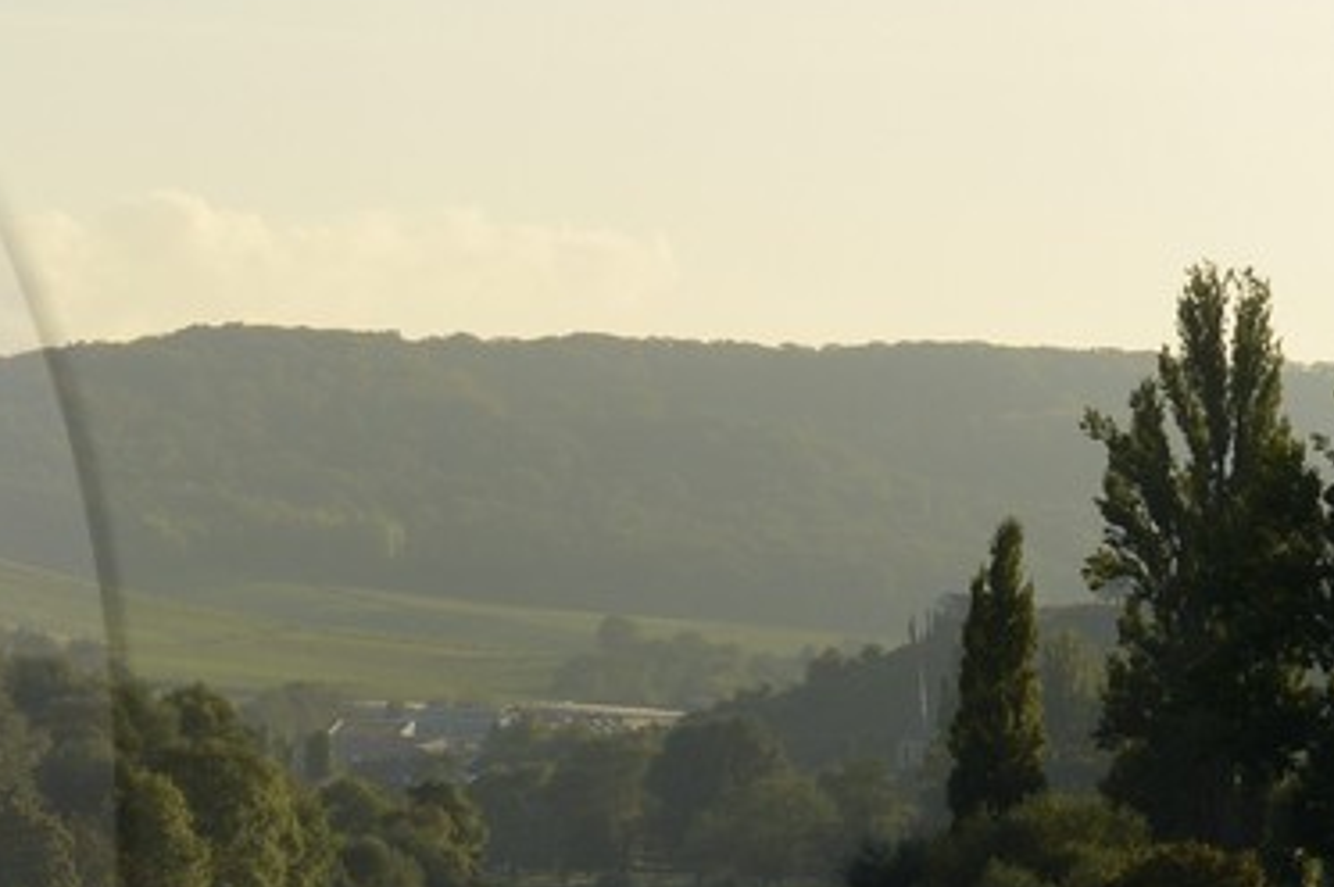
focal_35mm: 300
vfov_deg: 4.6
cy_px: 830
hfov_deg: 6.7
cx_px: -1359
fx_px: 11107
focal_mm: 70
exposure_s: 1/200
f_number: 14
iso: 200
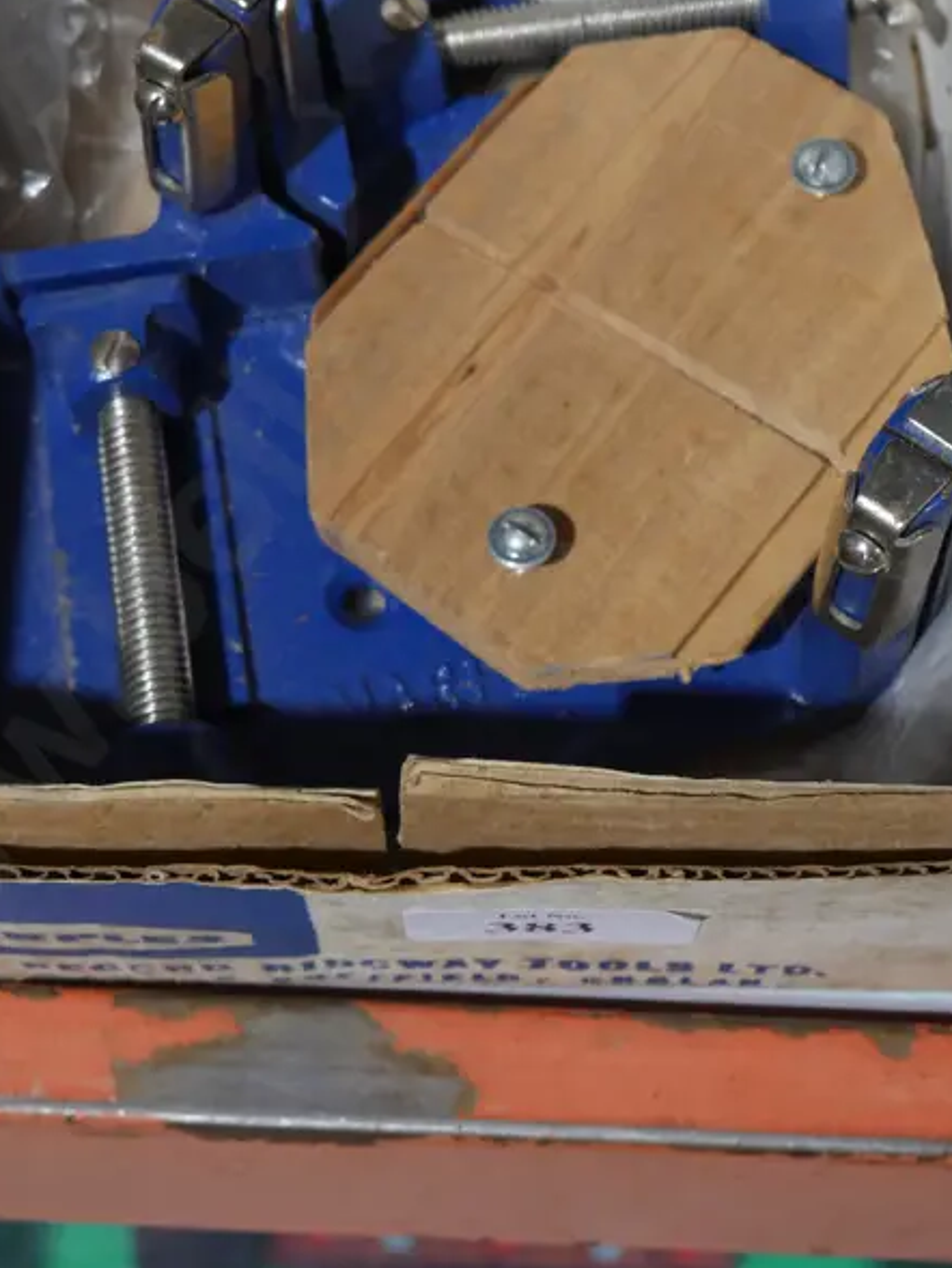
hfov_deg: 18.4
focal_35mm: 80
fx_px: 2932
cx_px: 477
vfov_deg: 23.9
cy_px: 177
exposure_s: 1/60
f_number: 5.1
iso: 640
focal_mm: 23
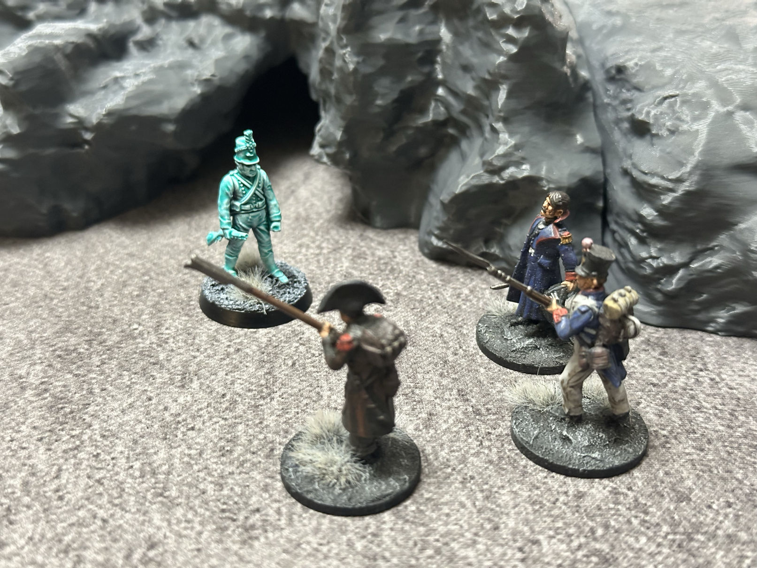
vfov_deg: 30.3
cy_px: 284
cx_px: 378
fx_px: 1050
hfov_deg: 39.7
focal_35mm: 48
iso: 640
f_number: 1.78
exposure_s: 1/30
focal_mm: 6.86
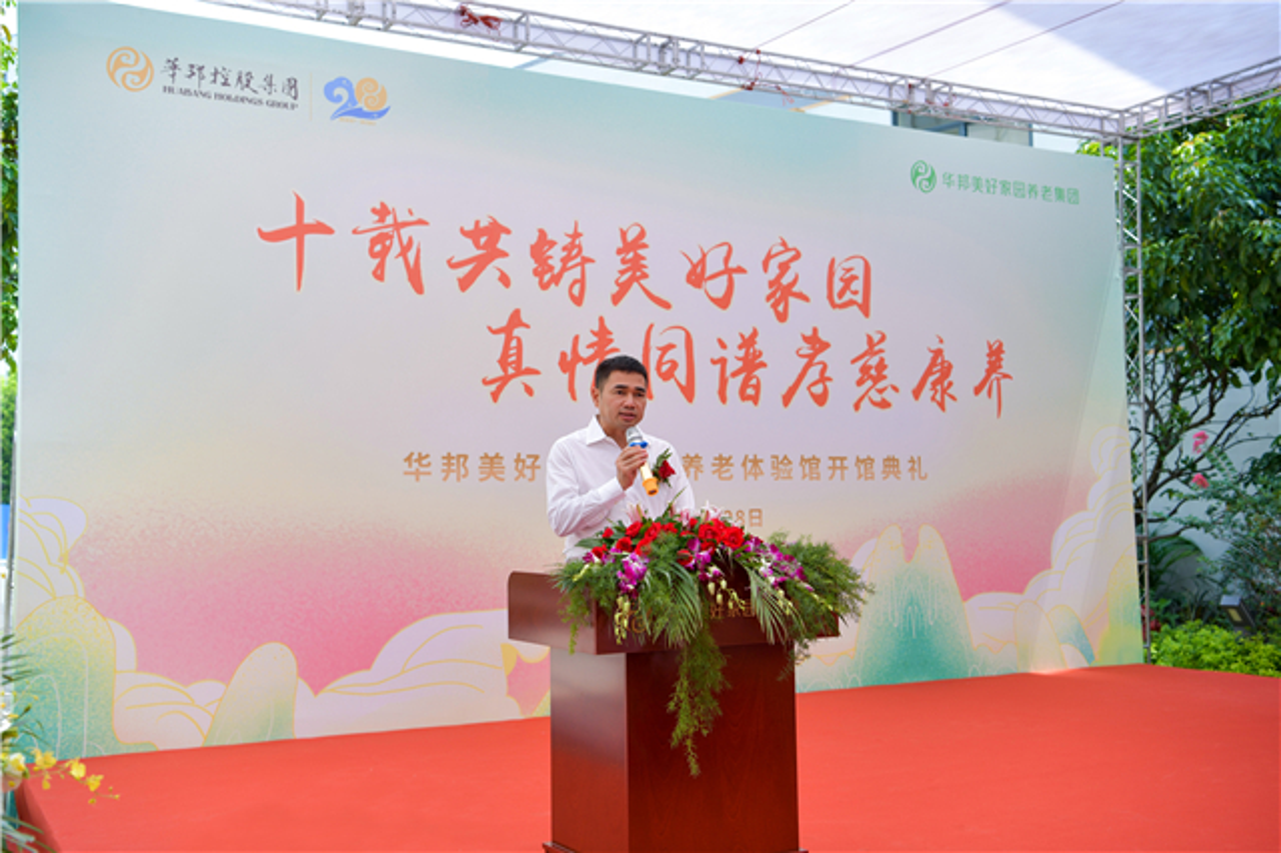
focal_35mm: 40
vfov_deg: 33.4
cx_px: 640
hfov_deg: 48.5
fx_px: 1423
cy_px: 426
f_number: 4
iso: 125
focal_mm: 40
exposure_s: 1/500
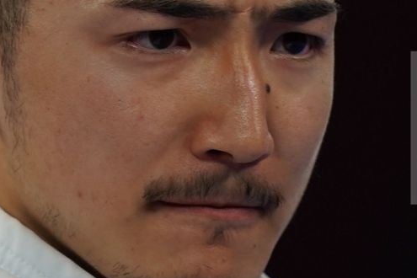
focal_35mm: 2183
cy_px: 128
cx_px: 204
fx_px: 25284
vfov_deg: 0.6
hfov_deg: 0.9
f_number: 2.8
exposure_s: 1/500
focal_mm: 400
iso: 400
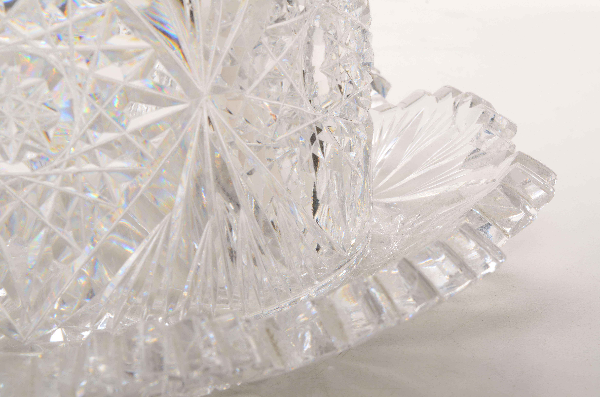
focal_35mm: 82
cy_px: 198
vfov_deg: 16.5
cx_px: 300
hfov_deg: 24.7
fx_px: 1372
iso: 100
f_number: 25
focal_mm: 55
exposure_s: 1/160
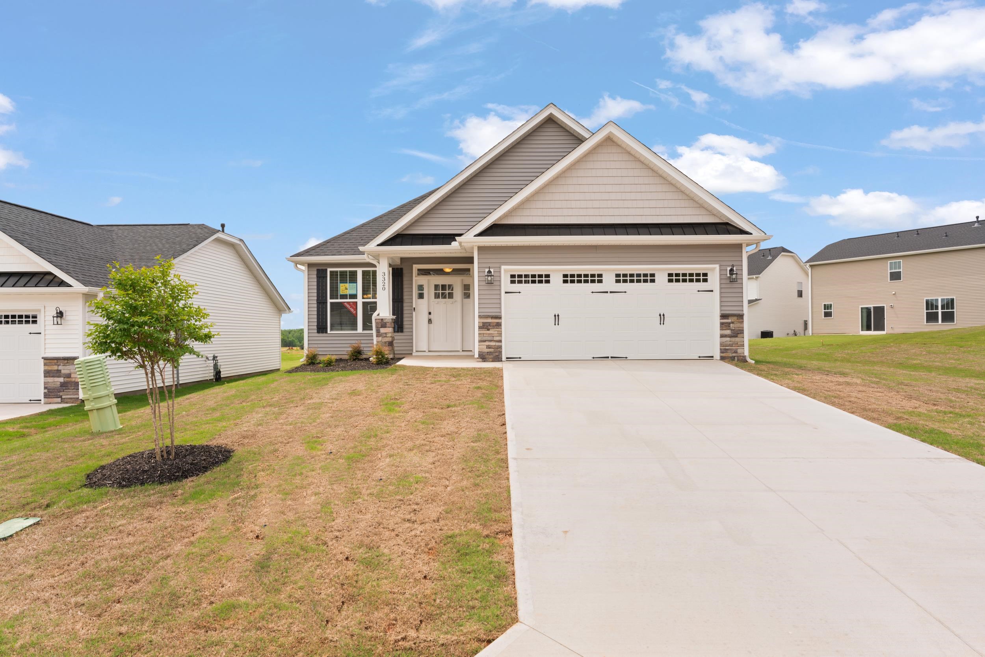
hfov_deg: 81.2
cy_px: 328
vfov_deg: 59.5
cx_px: 492
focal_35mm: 21
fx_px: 575
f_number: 9
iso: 100
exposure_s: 1/80
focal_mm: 21
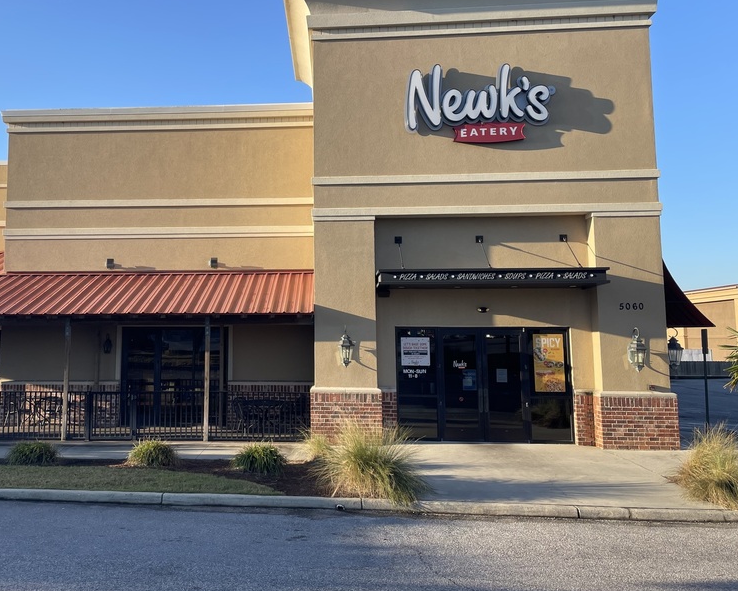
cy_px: 259
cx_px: 267
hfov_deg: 53.5
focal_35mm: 33
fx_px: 721
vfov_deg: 44.5
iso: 32
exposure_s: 1/1276
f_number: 1.6
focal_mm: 4.2
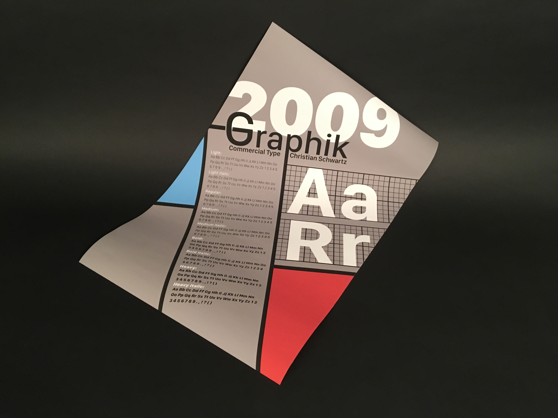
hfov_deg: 61.7
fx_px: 467
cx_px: 279
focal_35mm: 29
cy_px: 209
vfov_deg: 48.2
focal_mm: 4.15
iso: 200
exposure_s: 1/20
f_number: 2.2
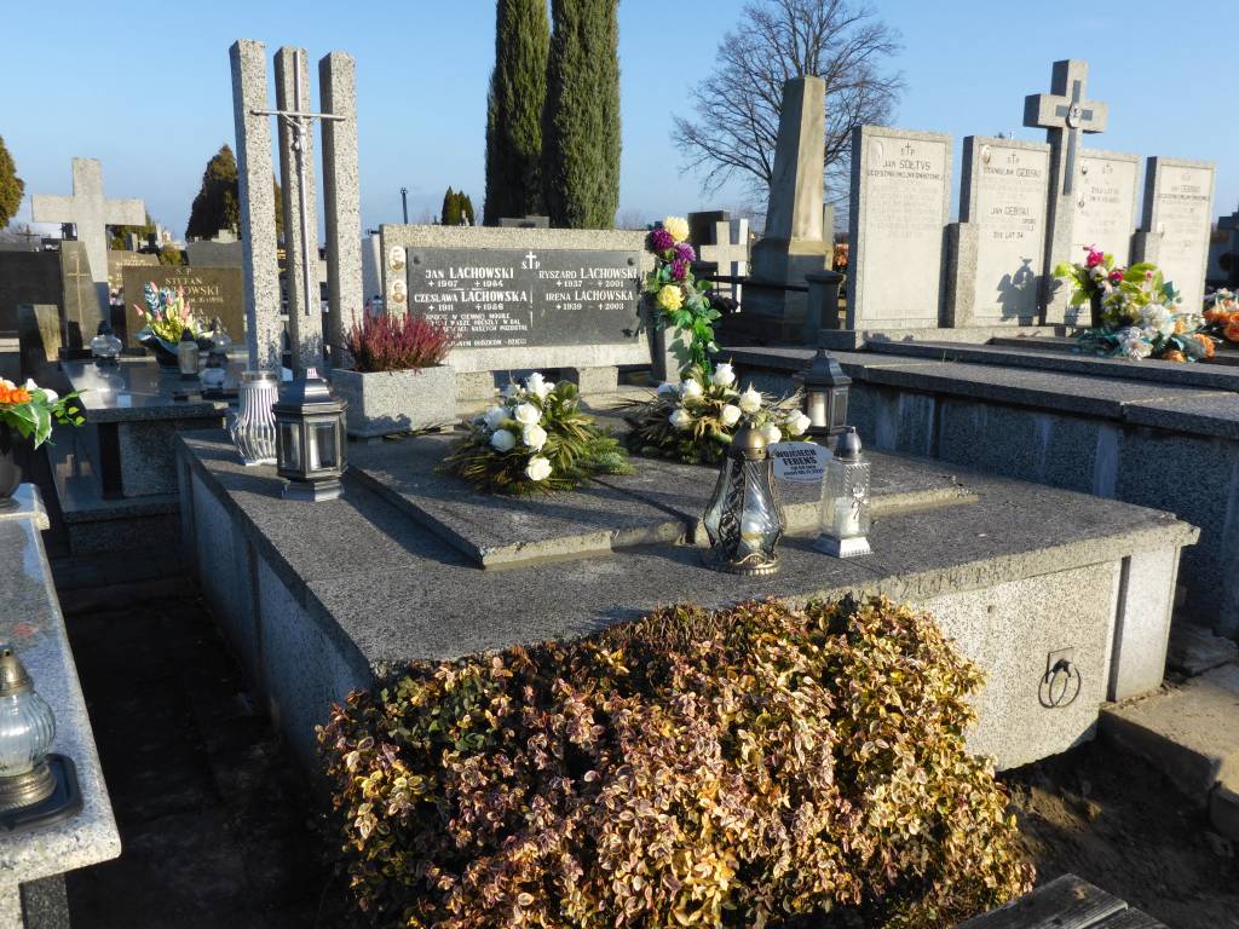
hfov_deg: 63.4
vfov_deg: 49.7
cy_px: 464
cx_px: 620
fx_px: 1002
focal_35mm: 28
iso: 80
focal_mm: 4.9
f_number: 3.3
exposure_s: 1/500
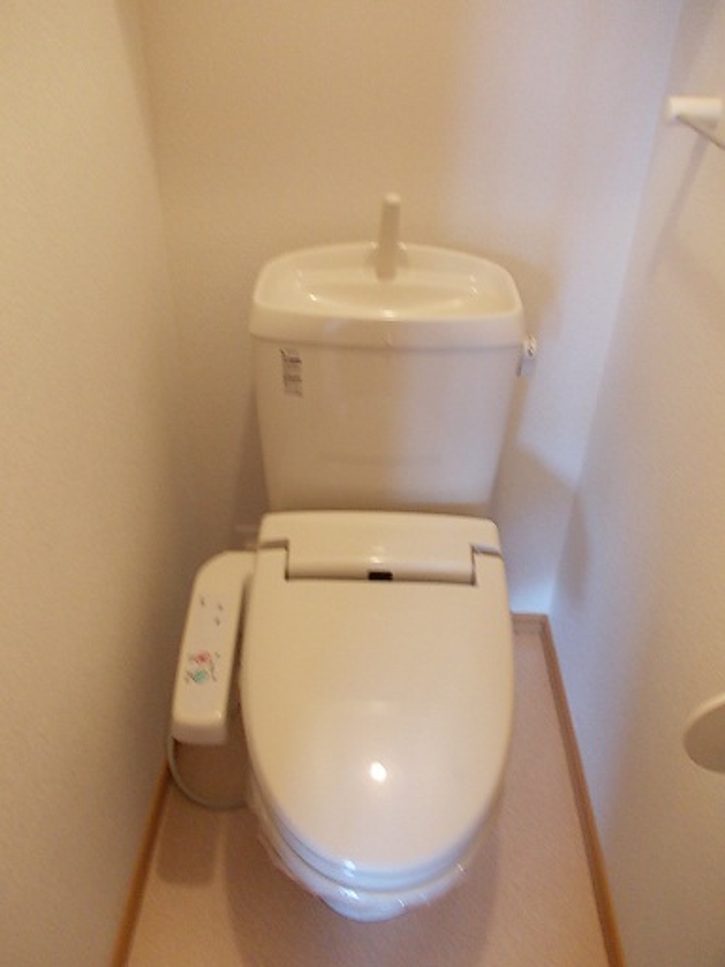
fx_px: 782
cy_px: 484
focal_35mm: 28
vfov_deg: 63.4
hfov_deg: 49.7
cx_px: 362
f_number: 2.7
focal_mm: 4
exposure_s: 1/15
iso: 200
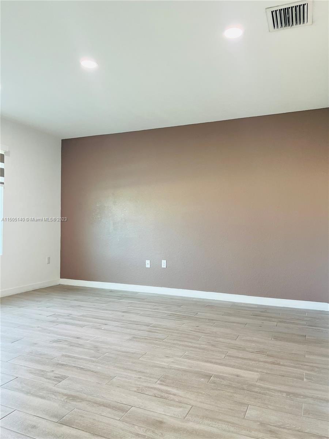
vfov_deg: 67.3
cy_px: 220
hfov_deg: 53.1
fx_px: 329
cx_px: 164
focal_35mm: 26
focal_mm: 5.7
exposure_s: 1/120
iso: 125
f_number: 1.5
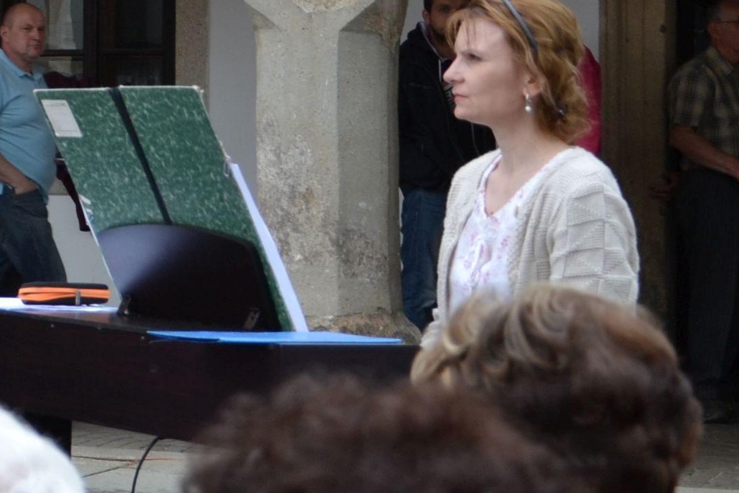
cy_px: 78
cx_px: -693
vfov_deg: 7.1
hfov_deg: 10.0
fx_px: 3941
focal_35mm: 192
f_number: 5.6
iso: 100
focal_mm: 30
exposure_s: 1/125
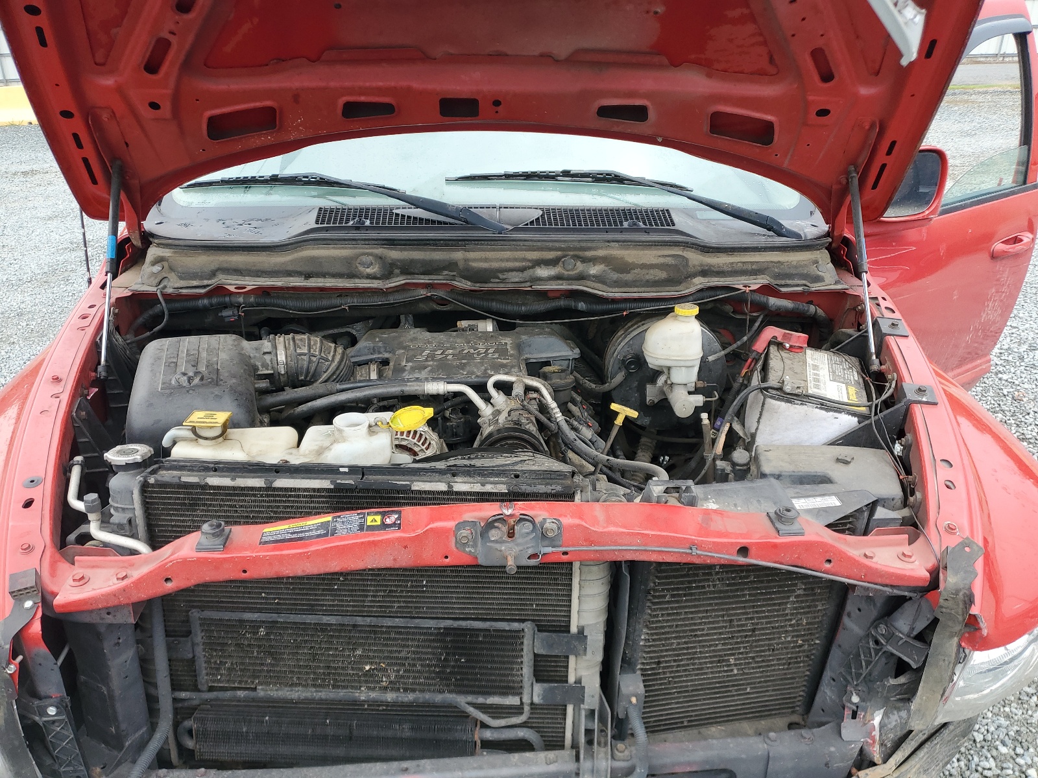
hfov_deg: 67.3
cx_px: 519
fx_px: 780
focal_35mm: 26
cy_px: 389
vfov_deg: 53.1
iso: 50
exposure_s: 1/256
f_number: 1.5
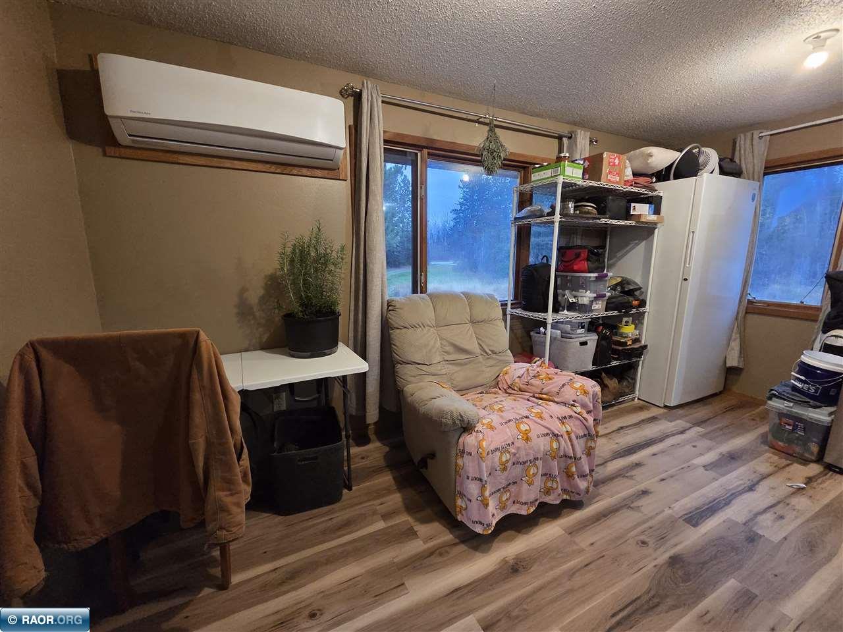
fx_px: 317
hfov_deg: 106.2
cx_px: 422
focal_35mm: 13
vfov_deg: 89.9
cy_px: 316
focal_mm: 2.2
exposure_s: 1/60
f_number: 2.2
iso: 1000
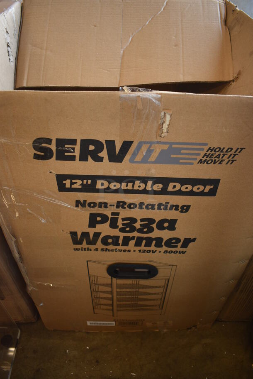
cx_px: 126
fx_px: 316
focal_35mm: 30
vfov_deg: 61.9
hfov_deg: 43.7
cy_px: 190
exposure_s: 1/125
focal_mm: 20
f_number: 3.5
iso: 800
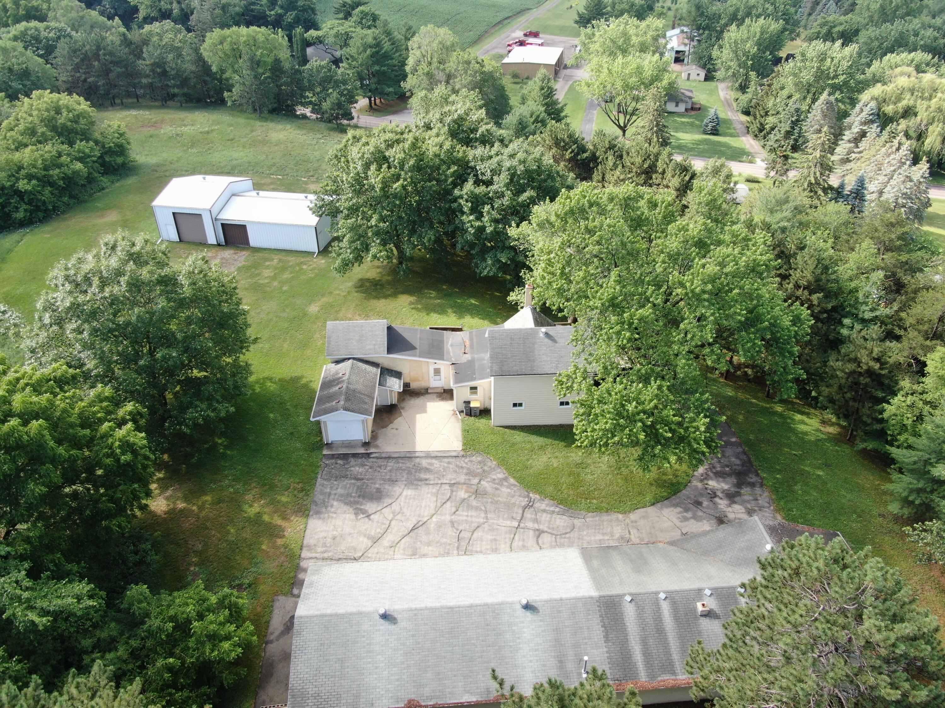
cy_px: 354
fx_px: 655
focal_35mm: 24
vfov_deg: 56.8
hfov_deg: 71.6
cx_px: 472
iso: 100
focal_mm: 4.39
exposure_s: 1/240
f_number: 2.8
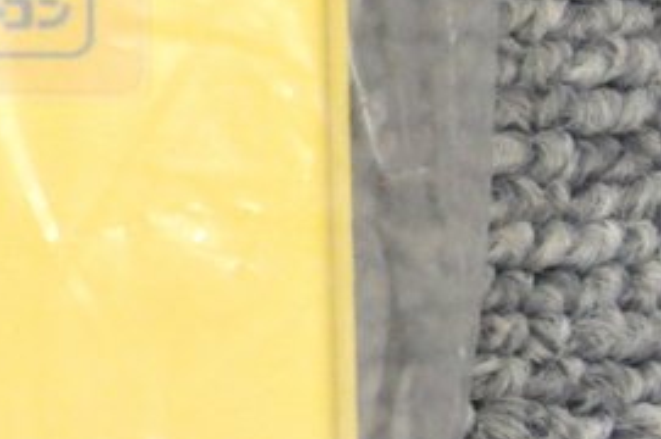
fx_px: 9585
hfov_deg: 3.9
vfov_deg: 2.6
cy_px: -239
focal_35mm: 523
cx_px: -346
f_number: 11
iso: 3200
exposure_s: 1/80
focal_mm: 105
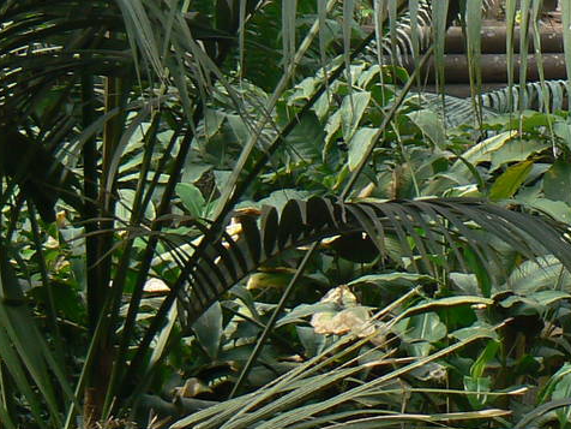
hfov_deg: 16.2
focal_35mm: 121
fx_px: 1996
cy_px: -48
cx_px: 429
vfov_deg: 12.0
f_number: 4.5
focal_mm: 6
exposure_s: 1/125
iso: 80
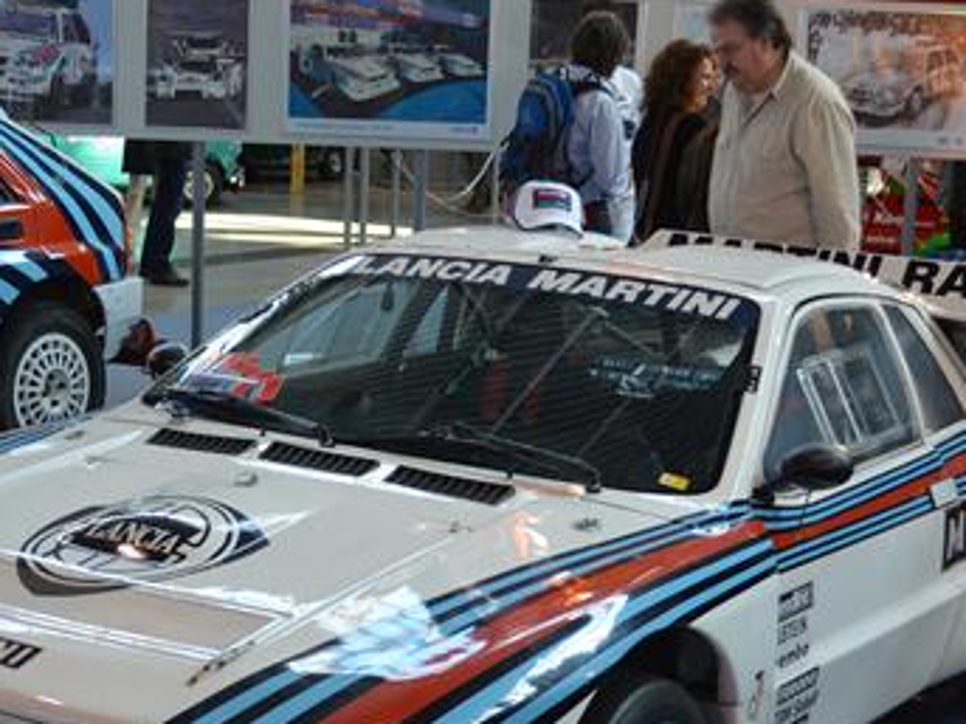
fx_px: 2036
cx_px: 386
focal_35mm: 73
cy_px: 578
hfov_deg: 26.6
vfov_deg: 19.9
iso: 400
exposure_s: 1/80
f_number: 4.5
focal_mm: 24
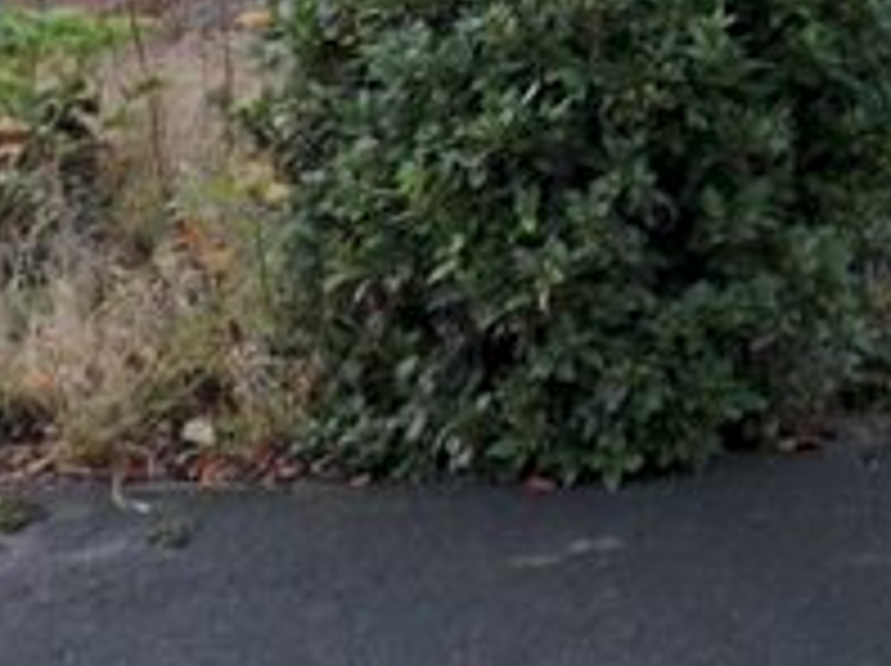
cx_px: 1341
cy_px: -232
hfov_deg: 19.9
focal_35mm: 85
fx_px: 2185
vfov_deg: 16.3
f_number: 3
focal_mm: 4.3
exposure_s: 1/20
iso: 400
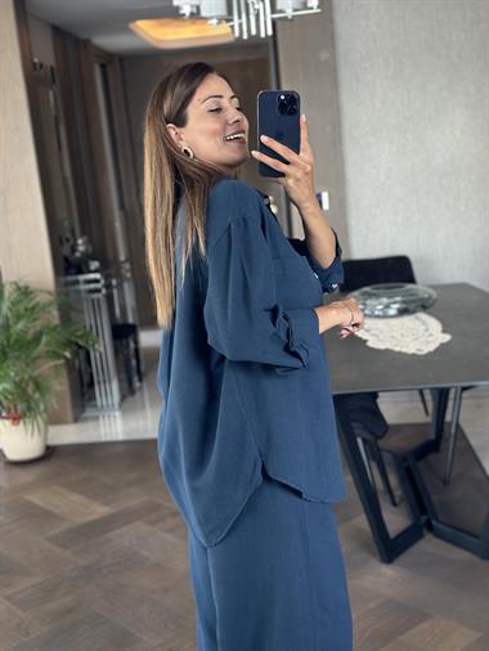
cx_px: 244
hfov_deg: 30.3
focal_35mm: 48
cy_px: 326
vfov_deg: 39.6
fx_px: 903
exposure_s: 1/50
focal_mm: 6.86
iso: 200
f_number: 1.78
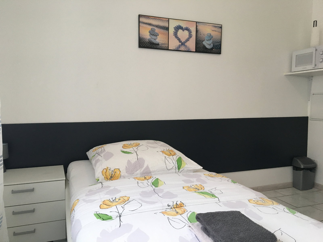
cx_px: 162
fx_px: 271
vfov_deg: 48.2
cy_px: 121
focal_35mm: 29
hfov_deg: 61.7
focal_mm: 4.15
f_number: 2.2
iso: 125
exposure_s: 1/33
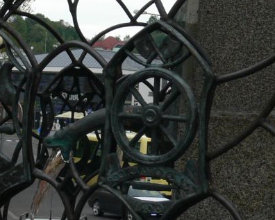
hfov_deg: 11.1
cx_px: 129
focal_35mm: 174
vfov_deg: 8.9
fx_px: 1417
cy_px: 67
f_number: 5.6
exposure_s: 1/200
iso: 100
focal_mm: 11.4
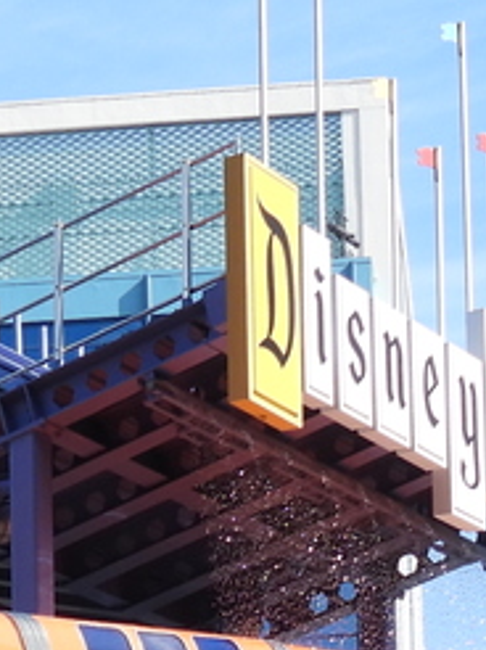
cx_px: -21
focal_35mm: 224
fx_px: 4201
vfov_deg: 8.6
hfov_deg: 6.6
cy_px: 1057
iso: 100
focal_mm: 7.7
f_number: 3.2
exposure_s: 1/640
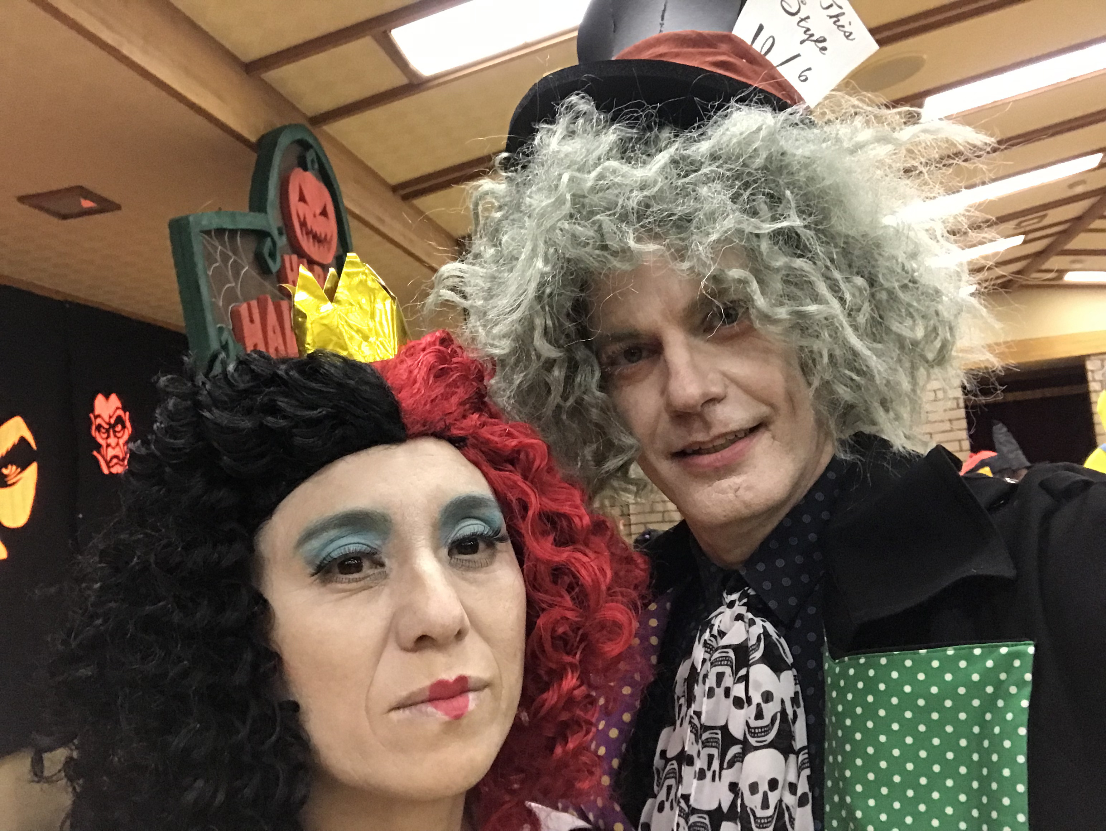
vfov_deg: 44.2
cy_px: 416
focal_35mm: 32
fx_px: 1023
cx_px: 553
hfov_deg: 56.8
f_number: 2.2
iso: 200
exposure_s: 1/30
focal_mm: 2.87
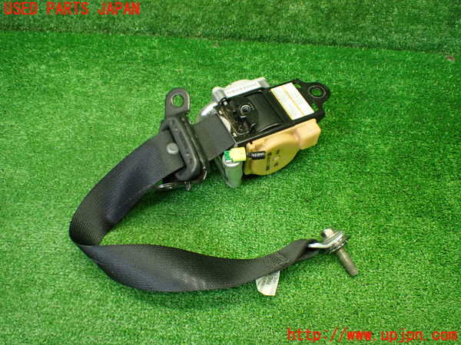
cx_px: 230
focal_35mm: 32
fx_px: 426
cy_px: 172
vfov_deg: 44.2
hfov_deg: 56.8
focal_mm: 5.79
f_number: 2.4
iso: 800
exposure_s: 1/125
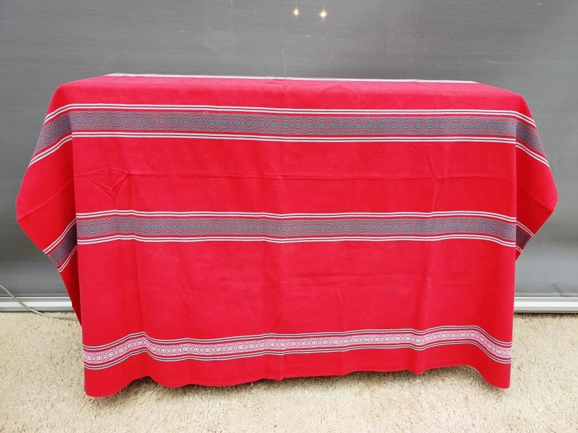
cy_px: 216
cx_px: 289
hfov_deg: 67.3
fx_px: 434
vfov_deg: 53.1
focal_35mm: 26
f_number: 2.4
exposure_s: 1/106
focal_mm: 4.3
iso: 50
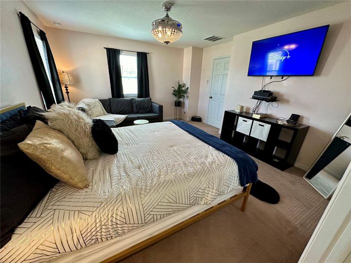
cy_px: 132
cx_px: 176
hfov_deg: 102.1
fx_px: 142
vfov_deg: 85.6
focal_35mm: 14
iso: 250
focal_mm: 2.22
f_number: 2.2
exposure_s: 1/120
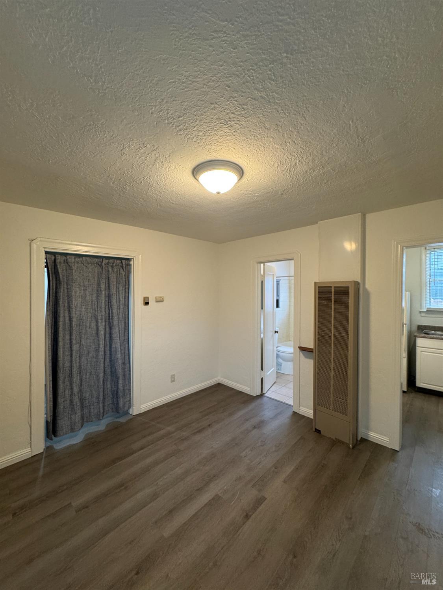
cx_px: 222
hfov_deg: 85.7
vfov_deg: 102.1
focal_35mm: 14
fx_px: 239
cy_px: 295
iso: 200
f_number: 2.2
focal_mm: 2.22
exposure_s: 1/60
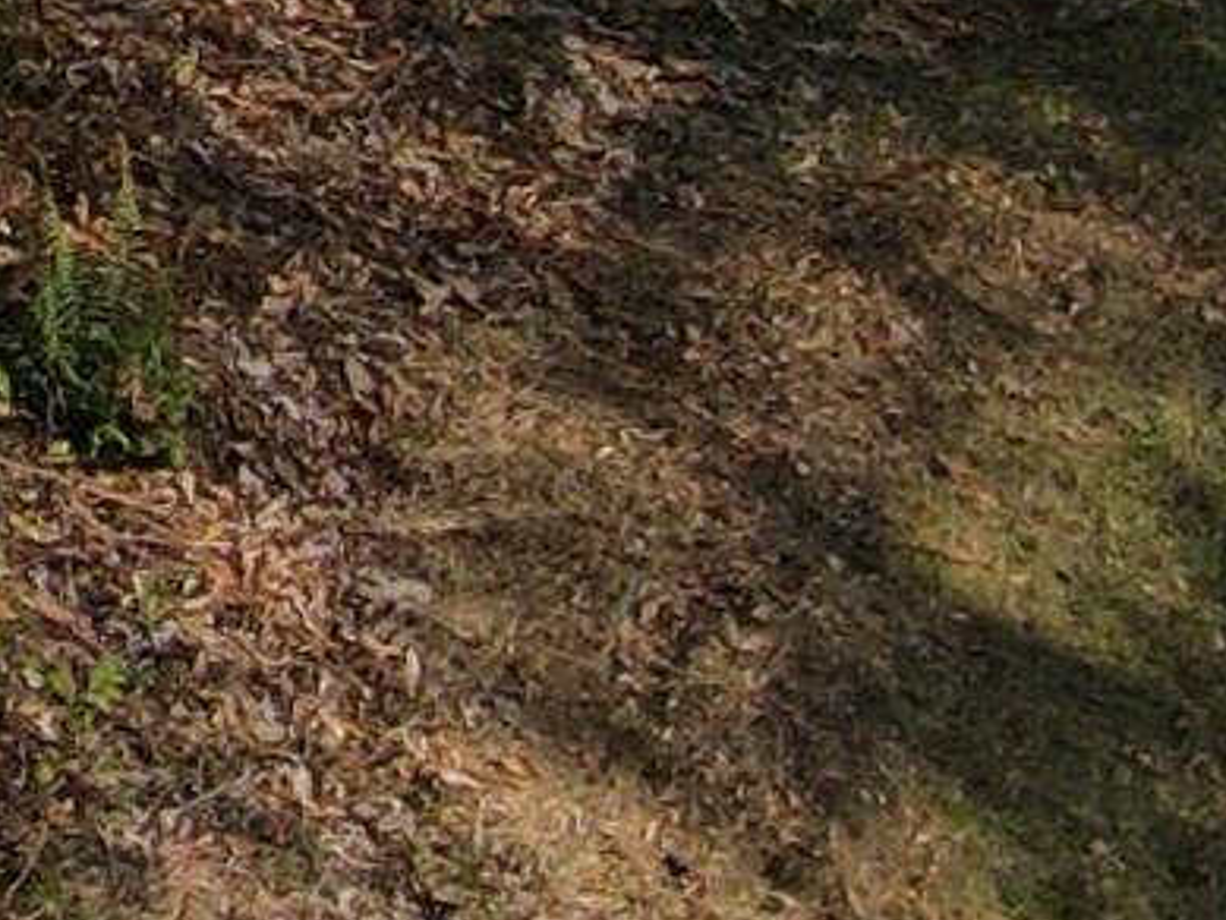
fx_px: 6554
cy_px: -1434
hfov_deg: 8.2
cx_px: -3045
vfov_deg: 7.4
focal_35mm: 185
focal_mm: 4.5
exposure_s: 1/320
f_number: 2.8
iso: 100
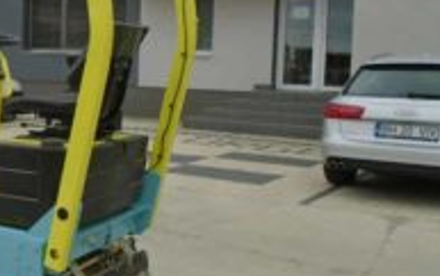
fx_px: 684
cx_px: -5
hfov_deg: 32.6
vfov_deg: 22.7
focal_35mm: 57
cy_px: 103
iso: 100
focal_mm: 4.6
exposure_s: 1/320
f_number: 3.2
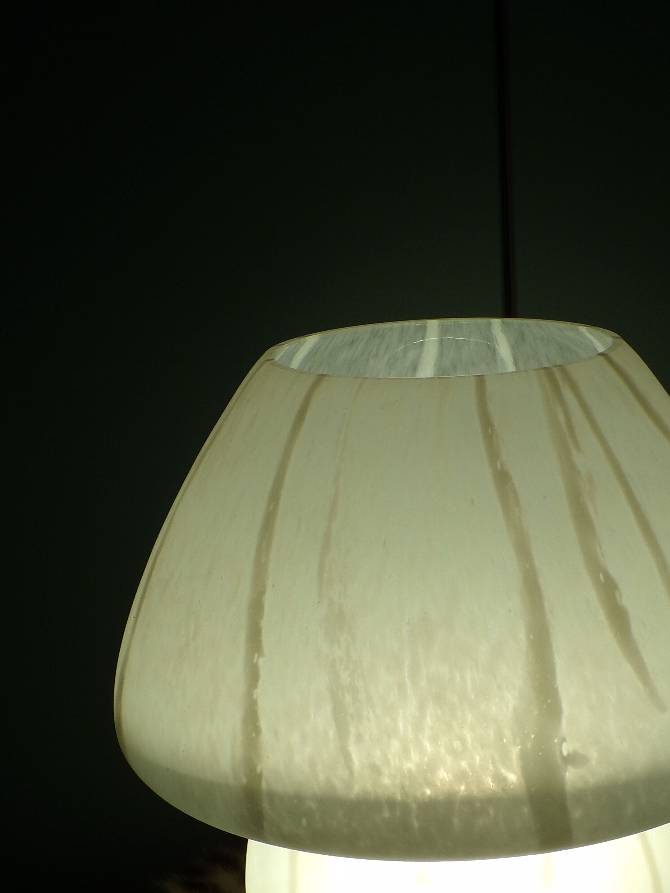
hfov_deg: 24.6
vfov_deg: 32.4
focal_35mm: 59
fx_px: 1523
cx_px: 483
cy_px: 612
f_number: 3.3
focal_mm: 6.6
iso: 80
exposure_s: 1/150
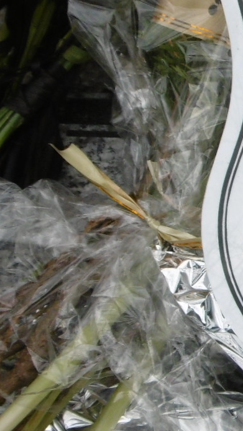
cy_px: 228
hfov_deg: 13.9
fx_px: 882
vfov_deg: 27.5
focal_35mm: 77
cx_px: 440
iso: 100
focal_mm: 4.3
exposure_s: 1/500
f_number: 3.1
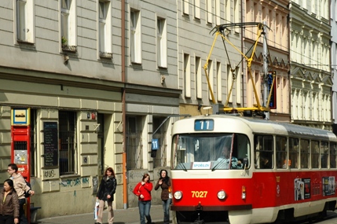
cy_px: 127
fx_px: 1047
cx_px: 205
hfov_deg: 18.3
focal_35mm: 112
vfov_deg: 12.2
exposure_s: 1/640
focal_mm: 50
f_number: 9
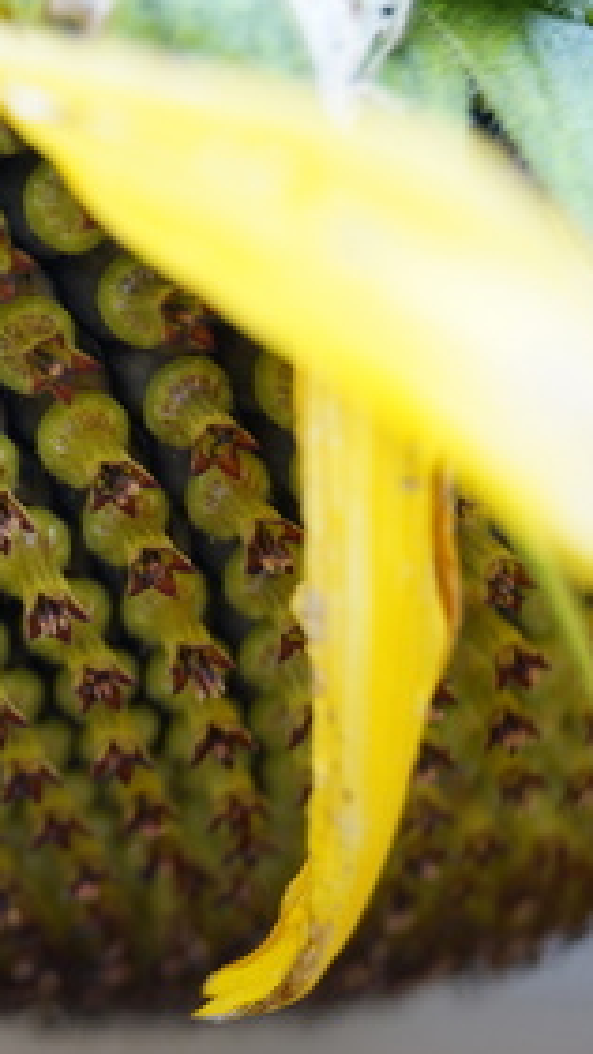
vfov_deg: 23.7
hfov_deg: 13.0
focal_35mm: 90
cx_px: -176
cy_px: 551
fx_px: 2513
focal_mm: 35
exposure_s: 1/160
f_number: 5
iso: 320
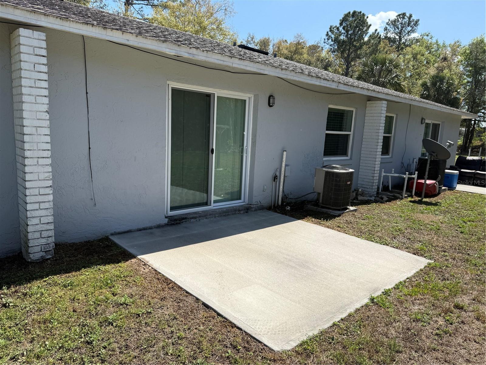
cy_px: 182
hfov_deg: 71.6
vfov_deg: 56.8
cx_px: 243
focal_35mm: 24
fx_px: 337
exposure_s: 1/4405
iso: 80
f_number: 1.78
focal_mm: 6.76
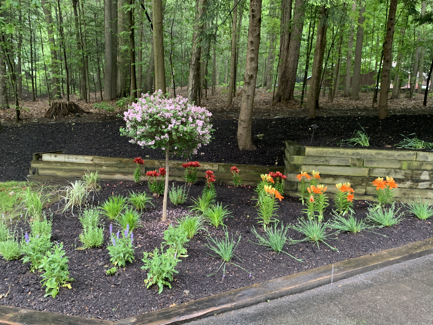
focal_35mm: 26
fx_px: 325
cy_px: 162
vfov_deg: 53.1
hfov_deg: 67.3
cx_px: 216
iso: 200
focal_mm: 4.25
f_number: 1.8
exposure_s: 1/60
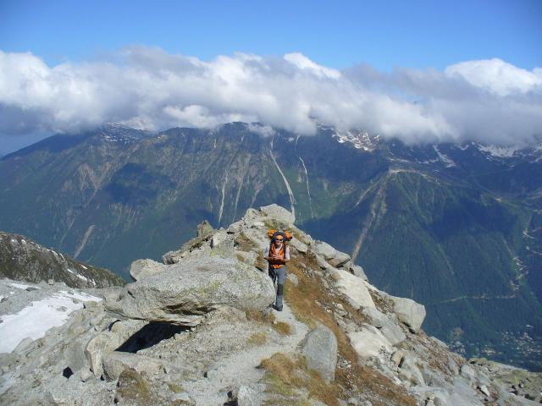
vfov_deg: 38.7
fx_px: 579
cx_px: 271
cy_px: 203
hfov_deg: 50.1
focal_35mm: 37
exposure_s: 1/640
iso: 80
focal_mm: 6.1
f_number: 5.6
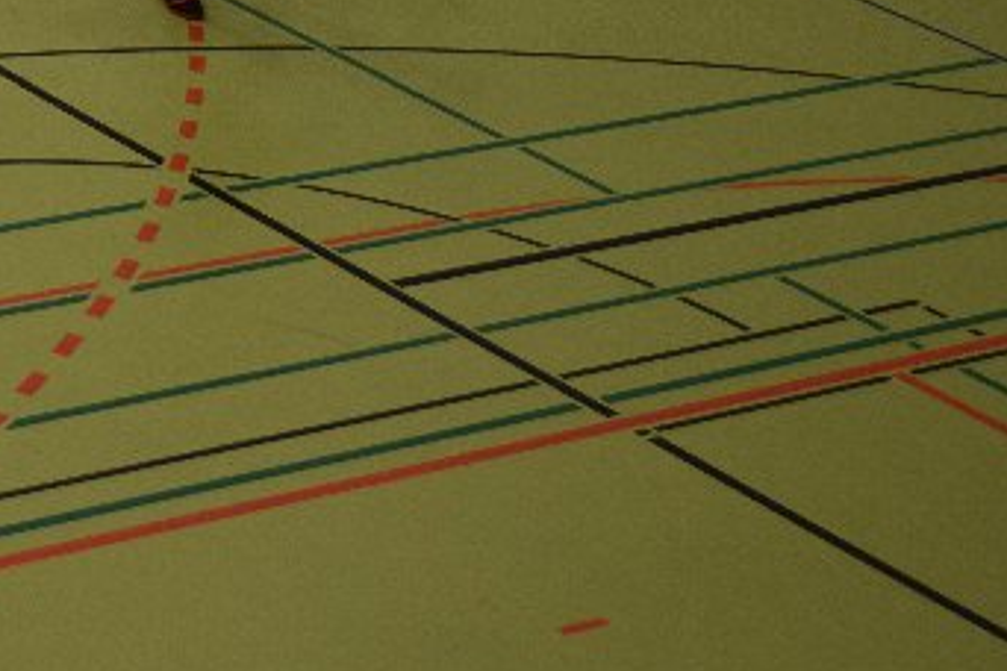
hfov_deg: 13.1
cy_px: 87
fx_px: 4168
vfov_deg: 9.2
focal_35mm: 149
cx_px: -462
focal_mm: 34
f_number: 3.3
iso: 1400
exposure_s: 1/500
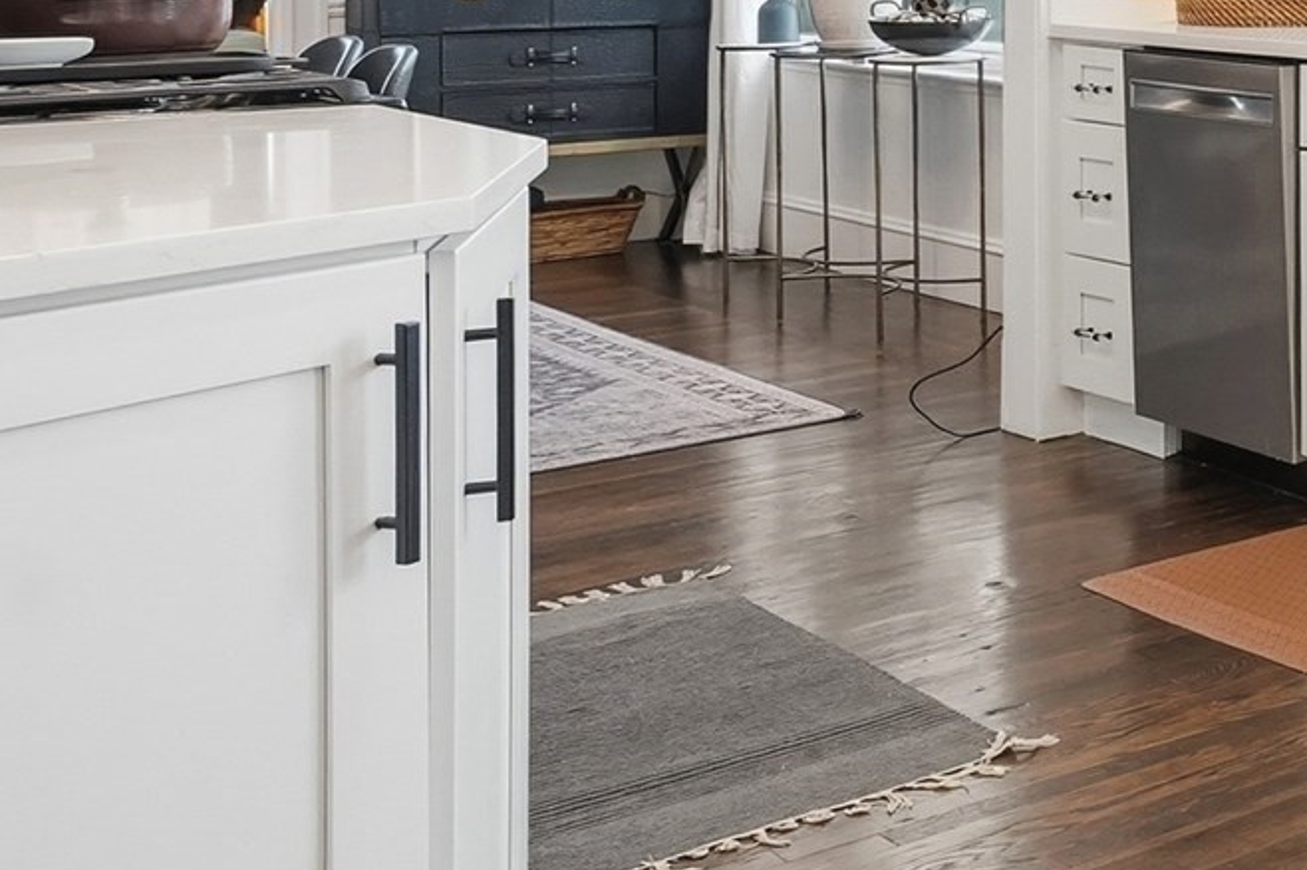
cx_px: 1875
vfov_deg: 22.9
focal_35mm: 56
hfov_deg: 27.1
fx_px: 2032
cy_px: -52
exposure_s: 1/800
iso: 800
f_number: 7.1
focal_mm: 12
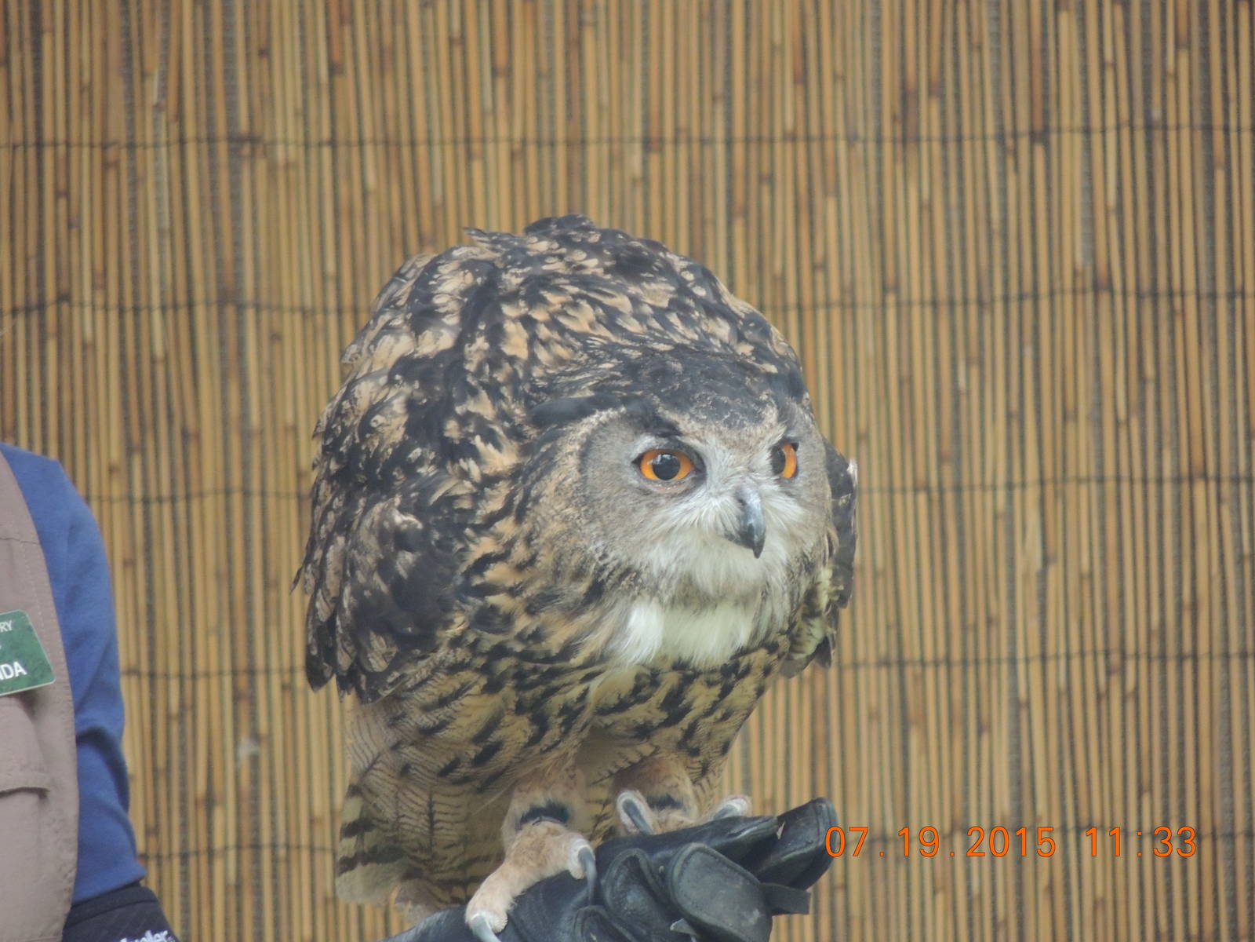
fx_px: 36255
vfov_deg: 1.5
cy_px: 471
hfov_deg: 2.0
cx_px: 628
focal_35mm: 1000
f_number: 5.9
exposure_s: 1/125
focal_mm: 180
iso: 560
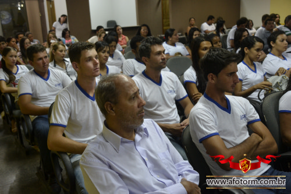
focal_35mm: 39
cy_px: 97
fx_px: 315
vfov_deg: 34.2
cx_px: 146
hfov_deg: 49.6
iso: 1100
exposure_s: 1/60
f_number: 3.8
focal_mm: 26
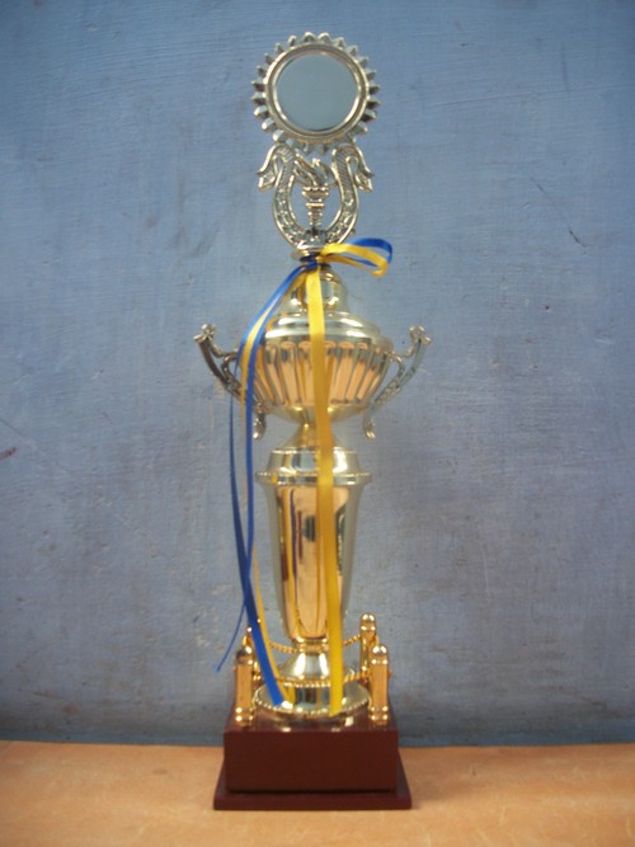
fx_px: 783
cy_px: 424
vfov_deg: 56.8
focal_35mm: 32
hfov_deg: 44.1
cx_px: 318
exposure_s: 1/60
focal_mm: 5.7
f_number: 2.9
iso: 80
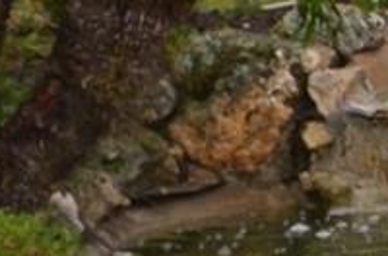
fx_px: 2579
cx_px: 1540
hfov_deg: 6.8
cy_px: -75
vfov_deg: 5.7
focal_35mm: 240
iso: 280
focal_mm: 20
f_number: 4.5
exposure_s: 1/125
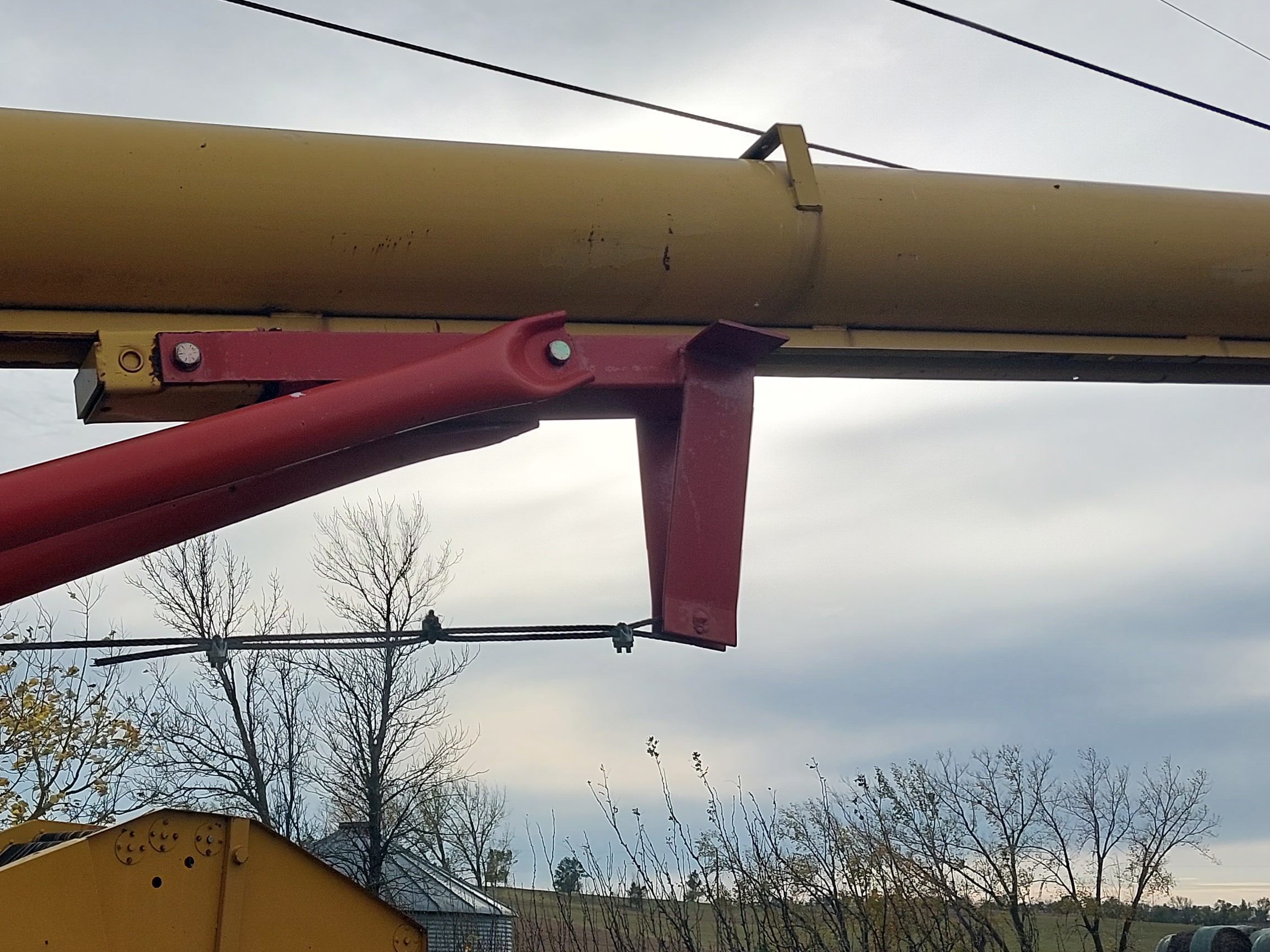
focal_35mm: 48
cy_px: 399
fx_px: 1761
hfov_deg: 39.0
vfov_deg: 30.2
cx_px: 388
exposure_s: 1/937
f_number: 1.8
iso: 20
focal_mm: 4
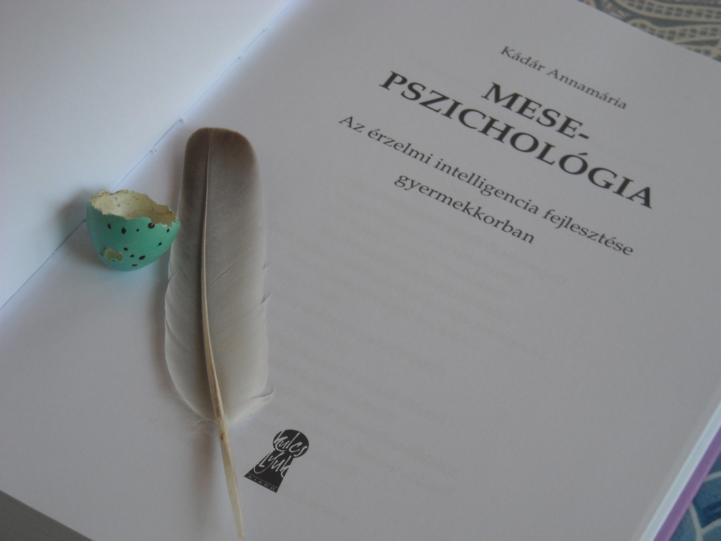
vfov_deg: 14.1
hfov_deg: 18.7
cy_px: 270
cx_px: 360
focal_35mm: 105
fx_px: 2187
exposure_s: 1/250
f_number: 4.7
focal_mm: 17.1
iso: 124
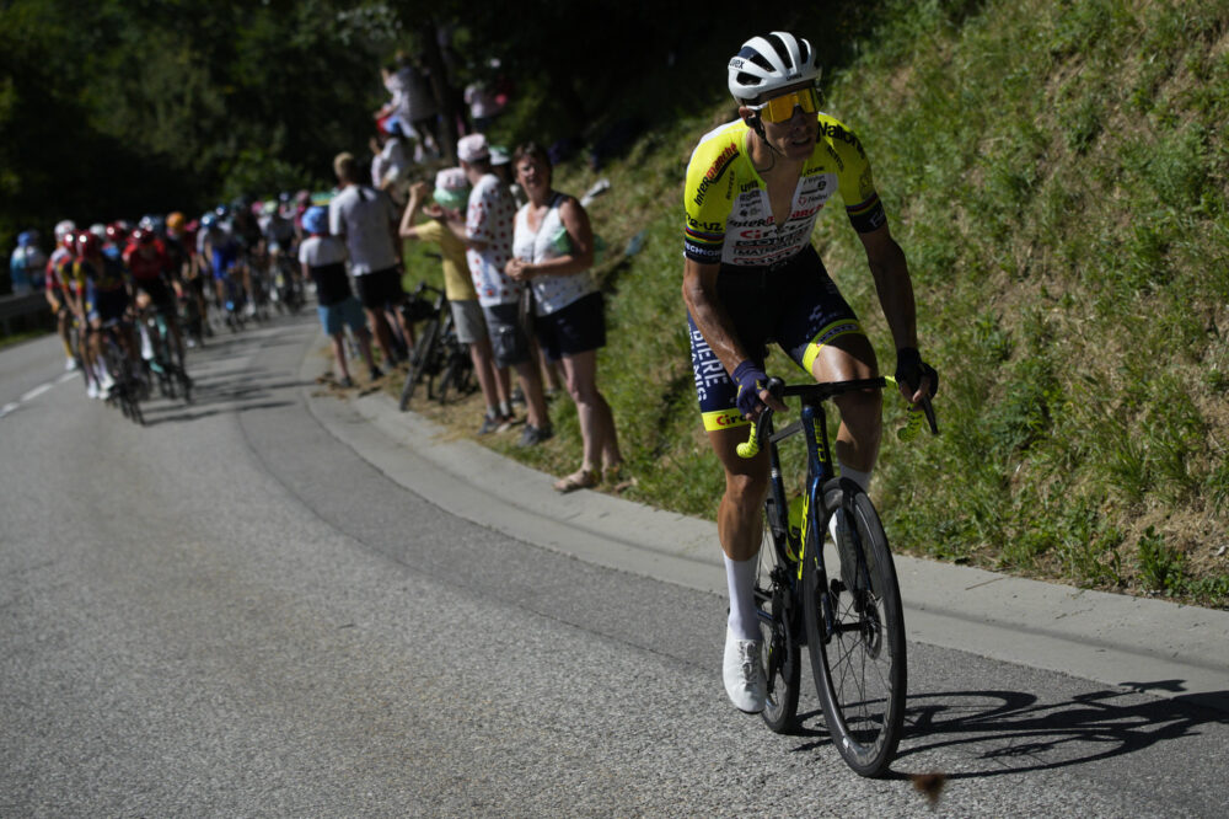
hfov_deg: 20.4
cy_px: 410
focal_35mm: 100
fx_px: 3413
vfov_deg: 13.7
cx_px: 614
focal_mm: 100
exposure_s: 1/10000
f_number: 5.6
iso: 1250
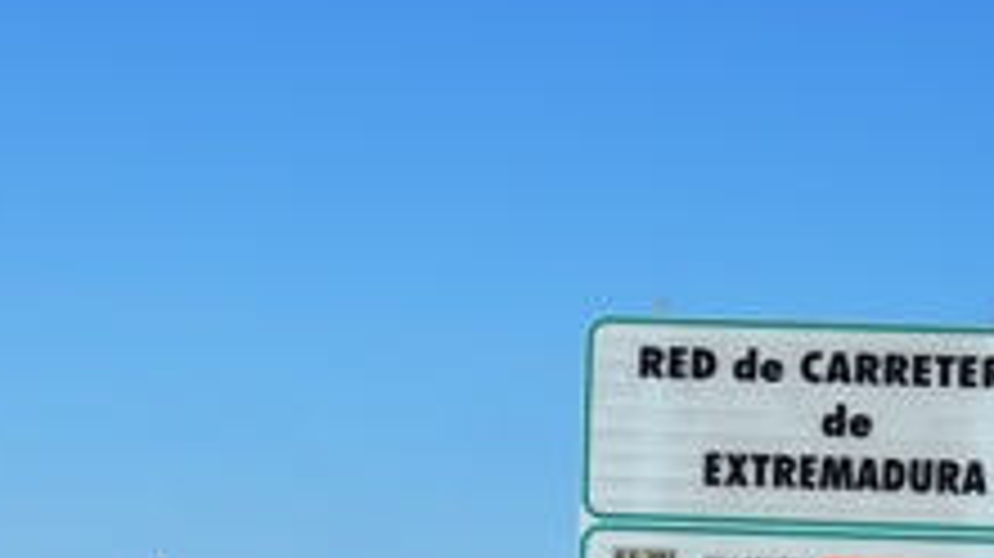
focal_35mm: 182
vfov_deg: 6.7
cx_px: 688
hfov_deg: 11.8
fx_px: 4794
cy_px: 423
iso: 100
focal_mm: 40
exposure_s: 1/400
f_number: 10
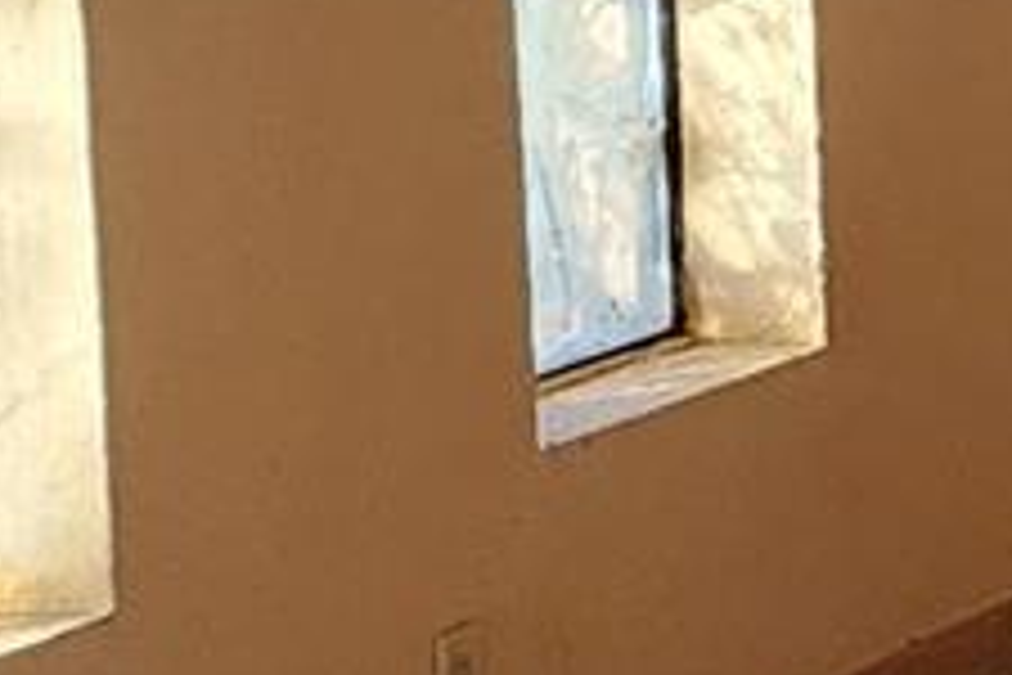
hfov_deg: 6.9
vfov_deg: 5.6
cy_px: -63
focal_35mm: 245
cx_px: 3778
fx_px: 6887
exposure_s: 1/180
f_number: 1.8
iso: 160
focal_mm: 6.4
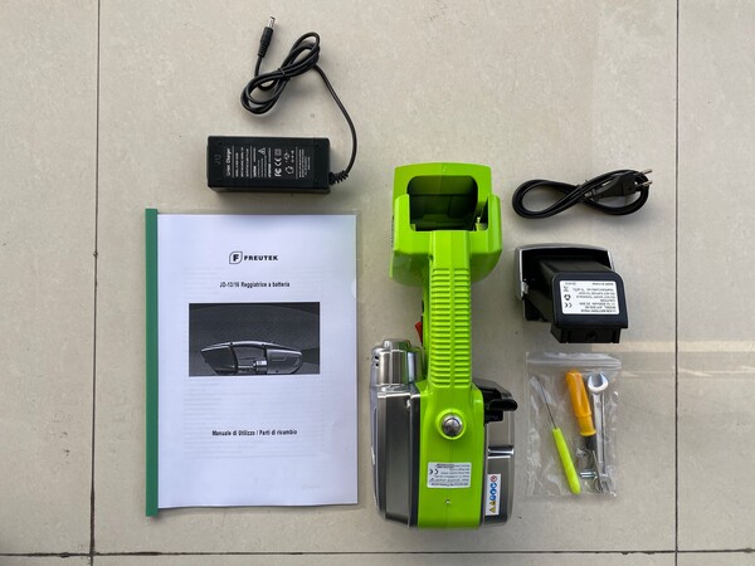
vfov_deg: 53.1
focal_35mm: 26
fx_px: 567
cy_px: 283
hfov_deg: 67.3
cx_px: 378
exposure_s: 1/410
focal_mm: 4.25
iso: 32
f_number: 1.8
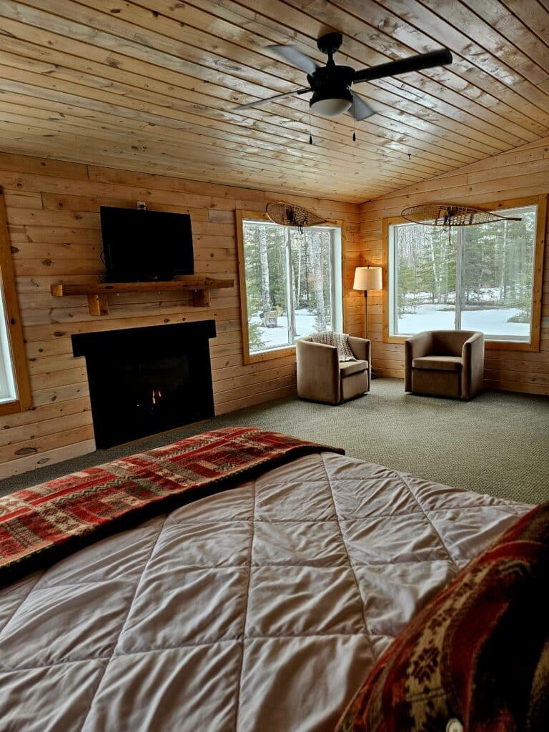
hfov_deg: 58.9
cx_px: 274
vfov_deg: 73.9
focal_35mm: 23
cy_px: 366
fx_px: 486
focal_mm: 5.4
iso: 125
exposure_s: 1/208
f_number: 1.8
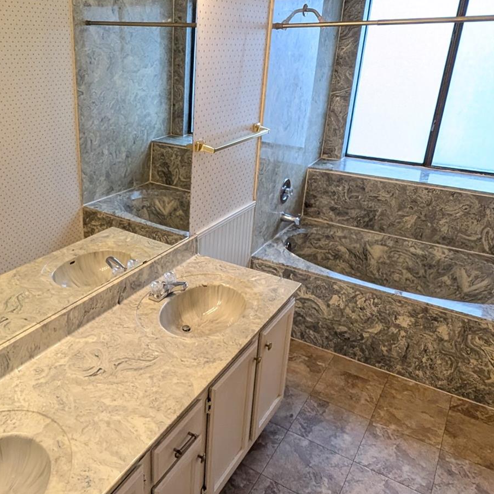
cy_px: 235
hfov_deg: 59.4
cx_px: 160
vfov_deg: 60.9
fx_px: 420
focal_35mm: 26
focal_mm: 1.95
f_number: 2.2
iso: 414
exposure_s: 1/120
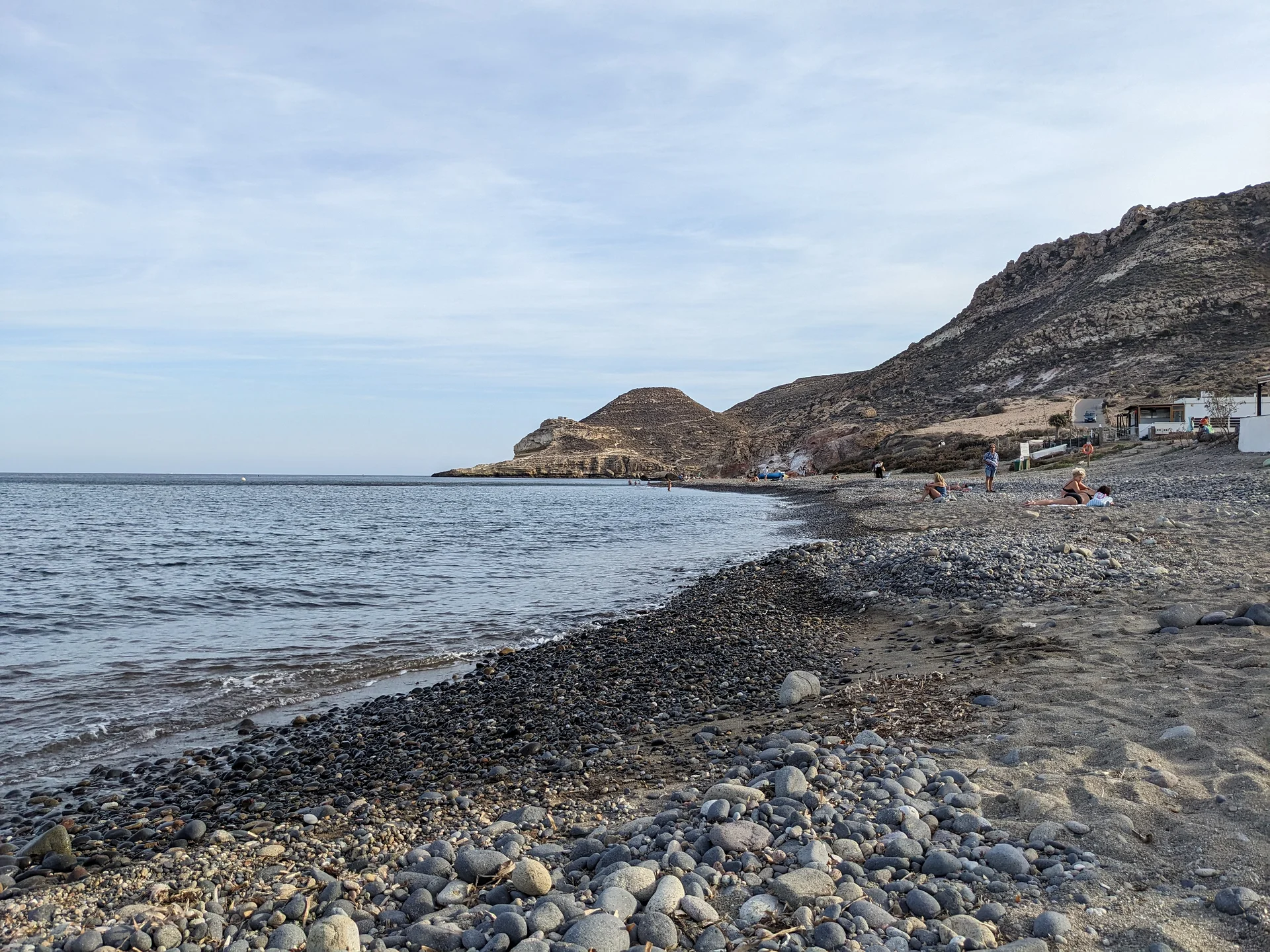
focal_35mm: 27
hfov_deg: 65.3
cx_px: 635
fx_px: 991
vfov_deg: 51.4
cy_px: 476
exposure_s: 1/2342
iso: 74
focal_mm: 4.38
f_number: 1.73
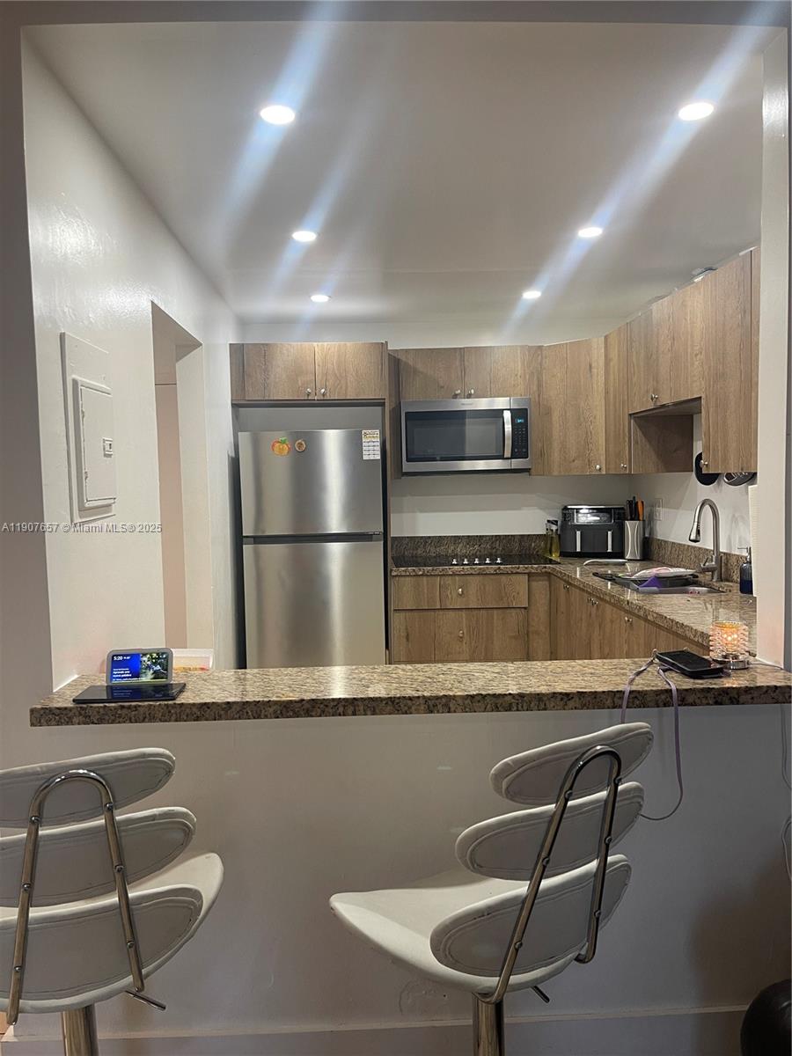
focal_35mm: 25
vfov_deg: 69.4
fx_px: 763
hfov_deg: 54.9
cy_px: 528
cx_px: 396
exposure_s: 1/60
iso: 125
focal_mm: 5.1
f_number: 1.6
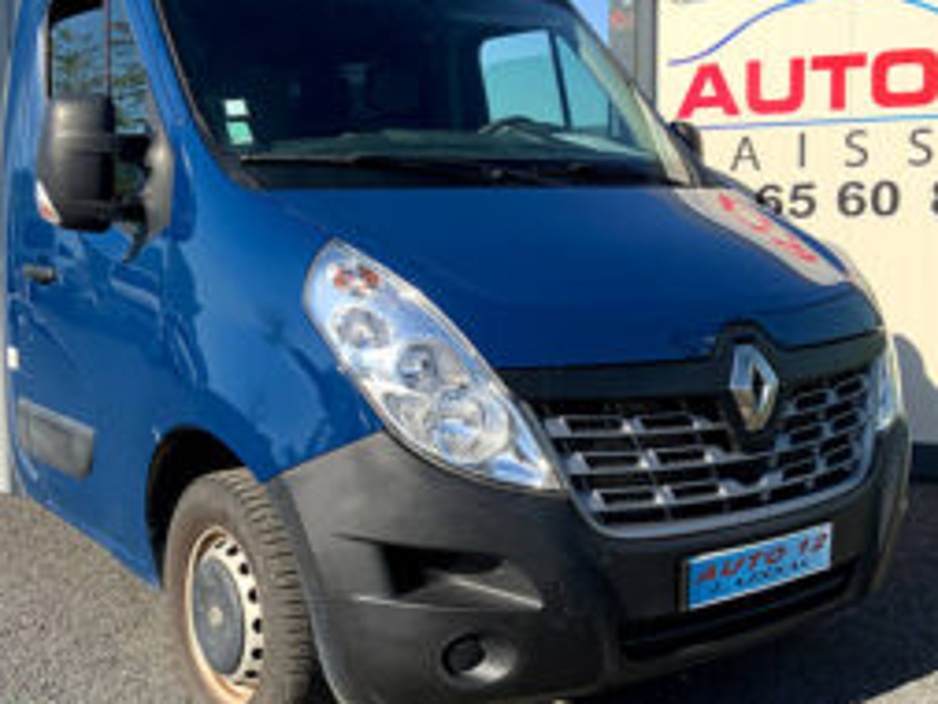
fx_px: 1166
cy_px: 332
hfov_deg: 43.6
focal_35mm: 43
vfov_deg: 33.6
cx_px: 373
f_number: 1.8
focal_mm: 3
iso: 16
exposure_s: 1/1490
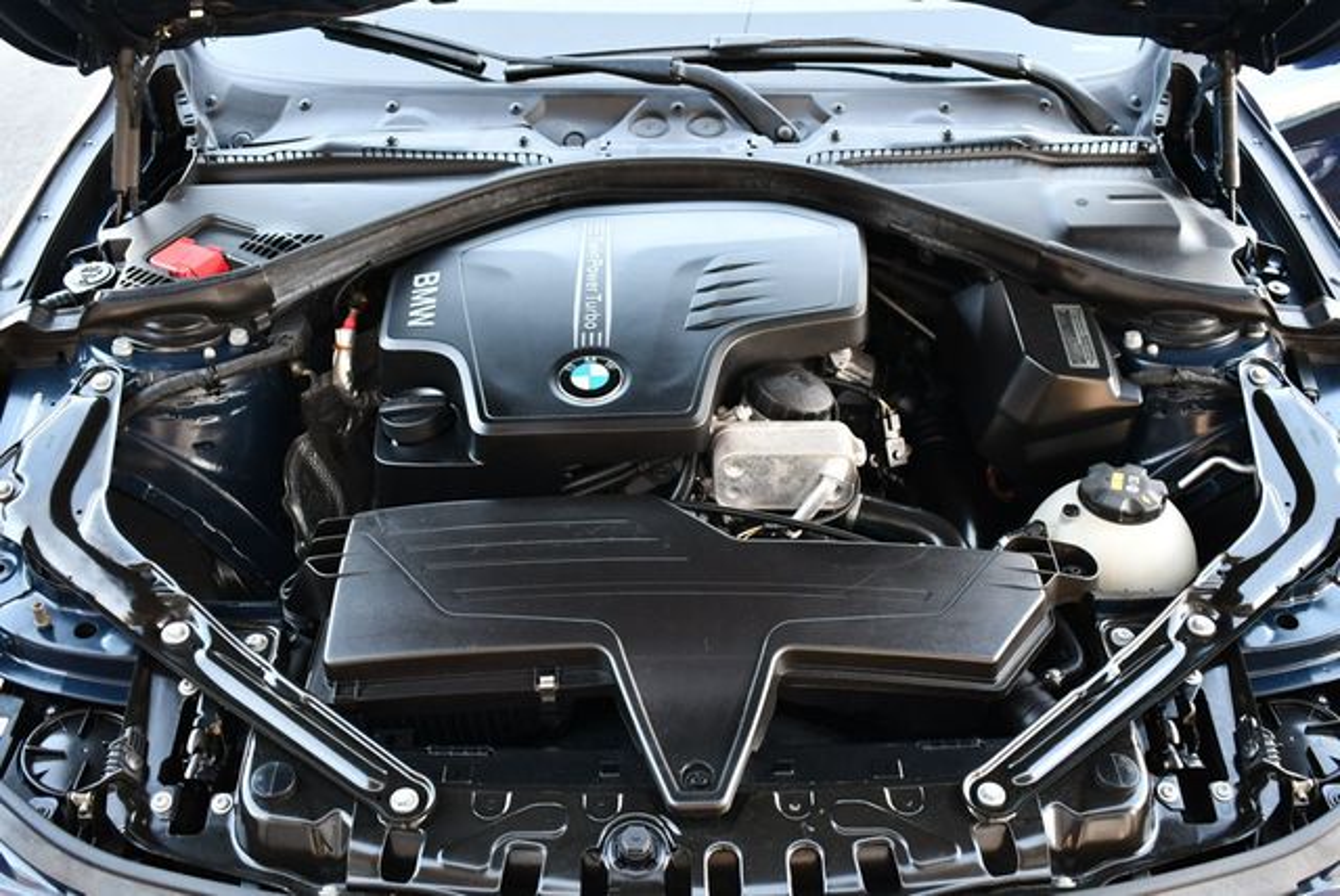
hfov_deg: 53.1
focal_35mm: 36
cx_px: 670
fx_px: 1341
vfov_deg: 36.9
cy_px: 448
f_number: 3.5
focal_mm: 18
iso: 800
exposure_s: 1/160
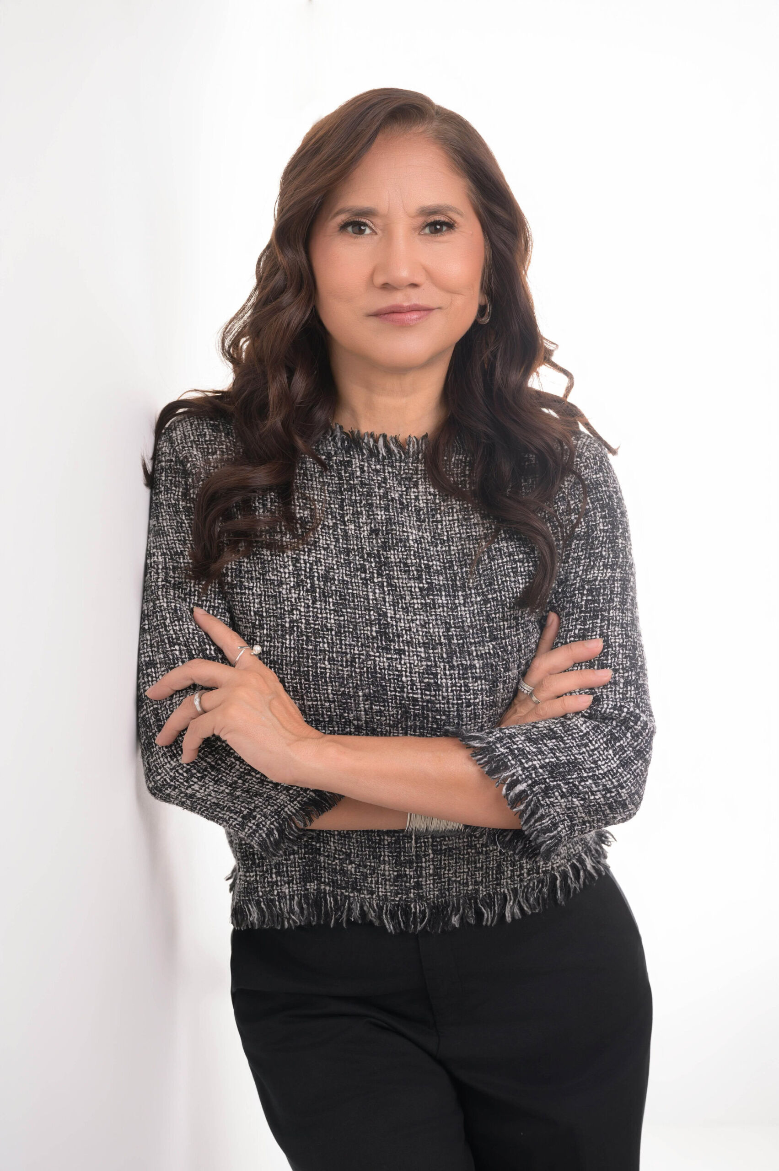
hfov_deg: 26.0
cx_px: 390
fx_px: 1690
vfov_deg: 38.2
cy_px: 586
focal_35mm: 52
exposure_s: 1/200
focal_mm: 52
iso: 200
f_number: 5.6
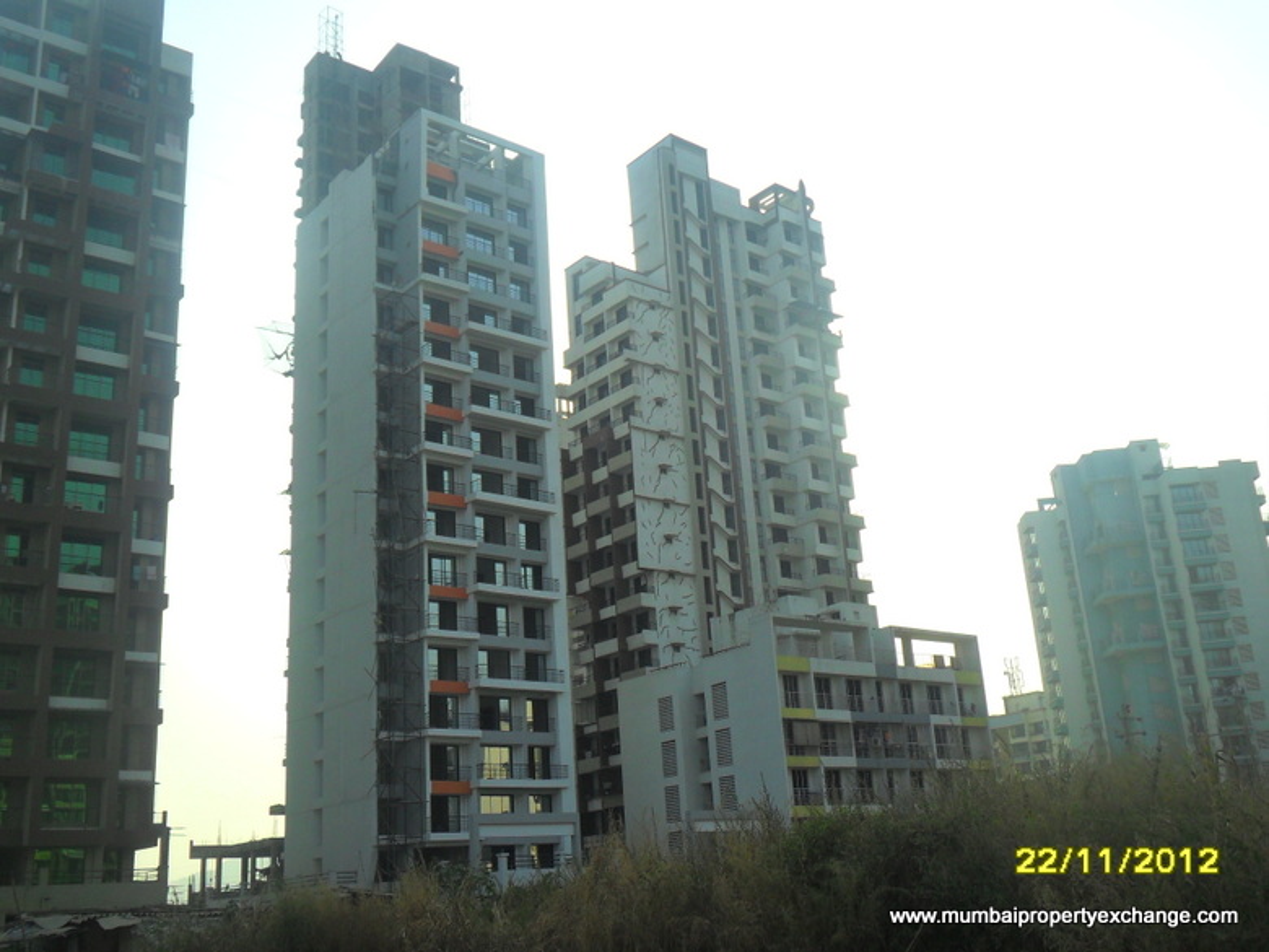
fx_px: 1356
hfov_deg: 50.1
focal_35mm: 37
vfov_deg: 38.7
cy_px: 476
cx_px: 634
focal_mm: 6.6
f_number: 4
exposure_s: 1/1000
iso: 100
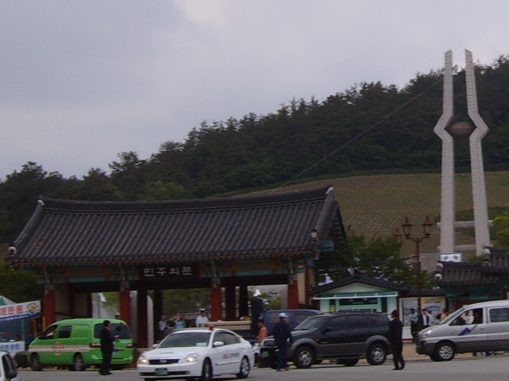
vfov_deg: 10.1
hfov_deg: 13.3
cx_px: 521
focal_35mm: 146
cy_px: -13
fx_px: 2146
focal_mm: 10.8
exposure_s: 1/350
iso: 50
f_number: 7.6
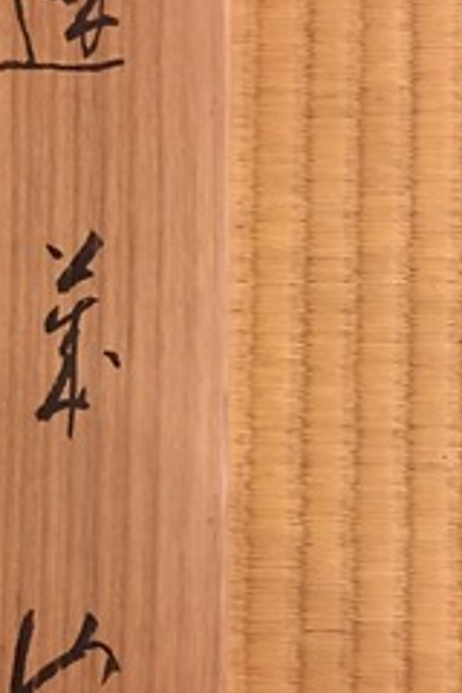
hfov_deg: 19.8
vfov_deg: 29.7
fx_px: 1309
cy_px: 349
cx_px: 97
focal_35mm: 68
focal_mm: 4.15
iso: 100
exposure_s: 1/4
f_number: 2.2
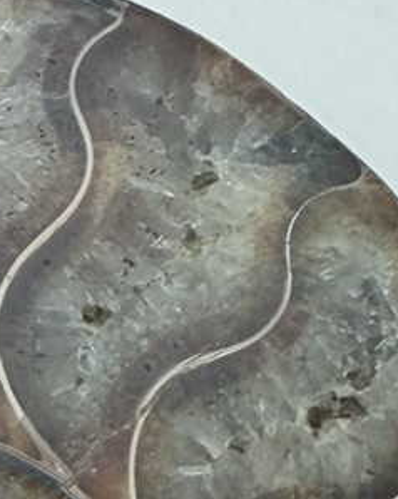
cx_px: -482
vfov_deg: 11.8
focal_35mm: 161
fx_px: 2373
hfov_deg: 8.9
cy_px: 554
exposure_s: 1/120
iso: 50
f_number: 2.2
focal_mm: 2.22
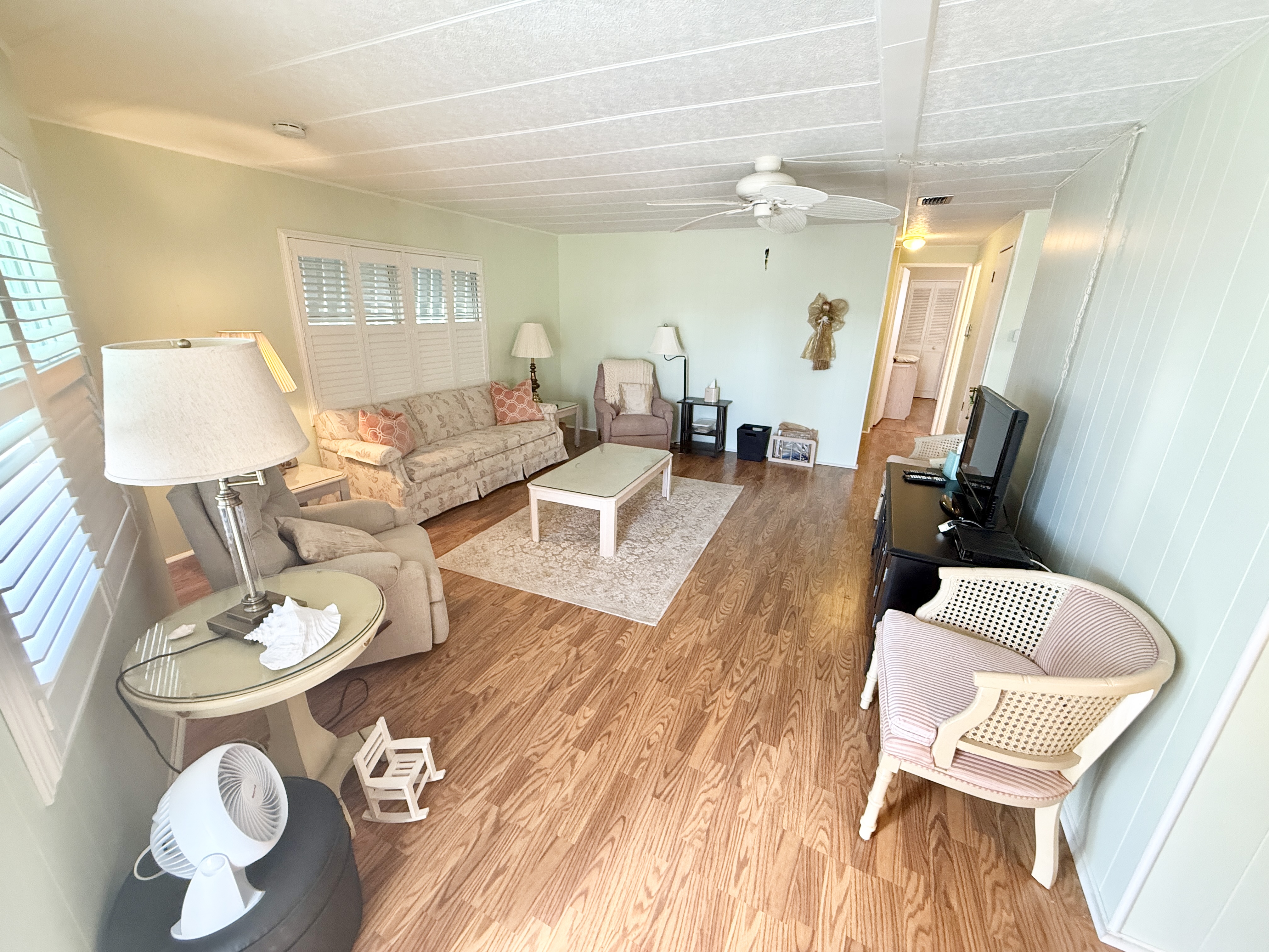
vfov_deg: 85.7
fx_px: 513
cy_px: 476
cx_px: 634
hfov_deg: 102.1
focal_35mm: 14
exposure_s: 1/60
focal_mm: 2.22
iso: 320
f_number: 2.2
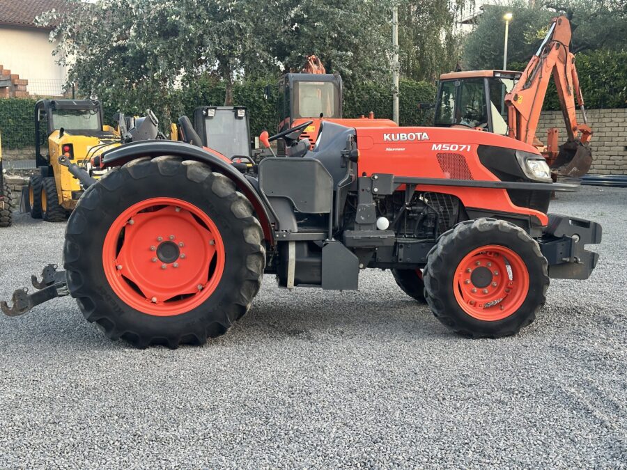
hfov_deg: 39.7
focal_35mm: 48
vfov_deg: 30.3
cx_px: 314
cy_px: 235
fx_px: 869
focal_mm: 6.86
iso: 80
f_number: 1.78
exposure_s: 1/70
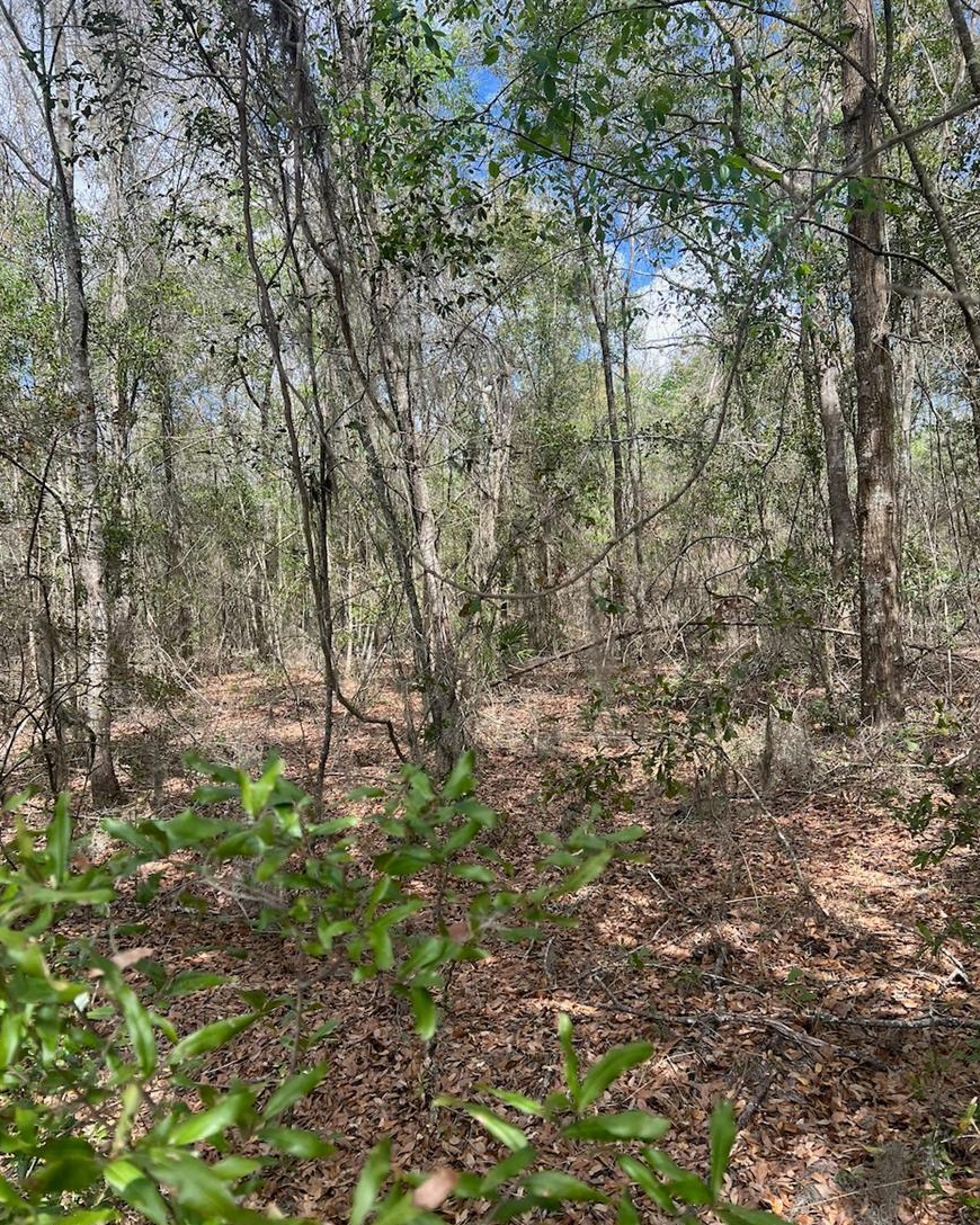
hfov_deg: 51.5
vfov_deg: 62.2
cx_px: 499
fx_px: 1015
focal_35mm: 28
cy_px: 620
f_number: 1.5
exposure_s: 1/917
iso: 50
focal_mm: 5.7
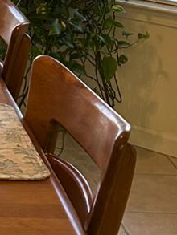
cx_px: -189
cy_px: -68
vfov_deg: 14.2
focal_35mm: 133
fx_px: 906
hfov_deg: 10.2
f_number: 1.5
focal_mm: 5.7
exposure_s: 1/60
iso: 125
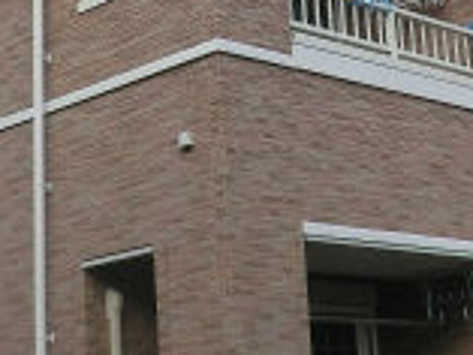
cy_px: 6
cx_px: 356
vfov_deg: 14.9
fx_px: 1340
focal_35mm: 98
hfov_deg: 19.9
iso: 80
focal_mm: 4.3
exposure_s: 1/250
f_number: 7.5
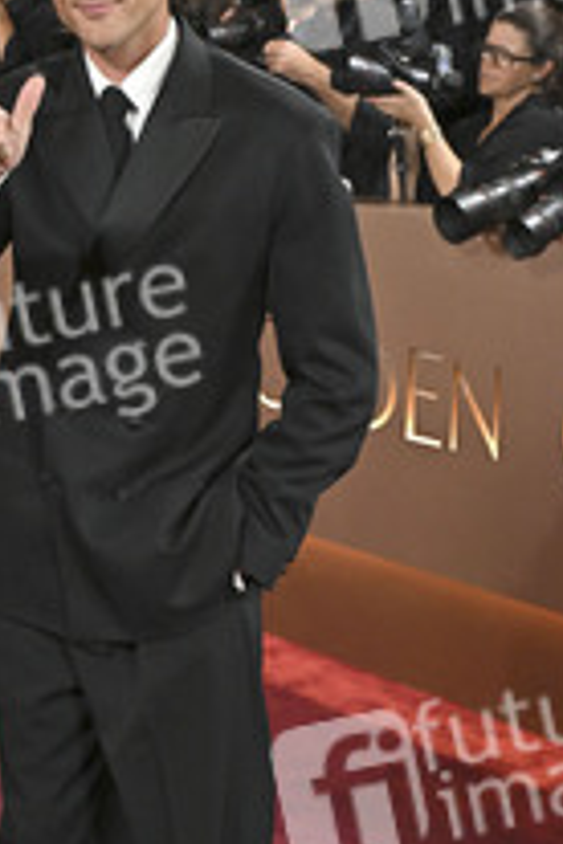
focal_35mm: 87
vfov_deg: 23.3
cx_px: 110
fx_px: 2041
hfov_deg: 15.6
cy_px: 567
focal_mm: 45
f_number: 5.6
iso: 2500
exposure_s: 1/320
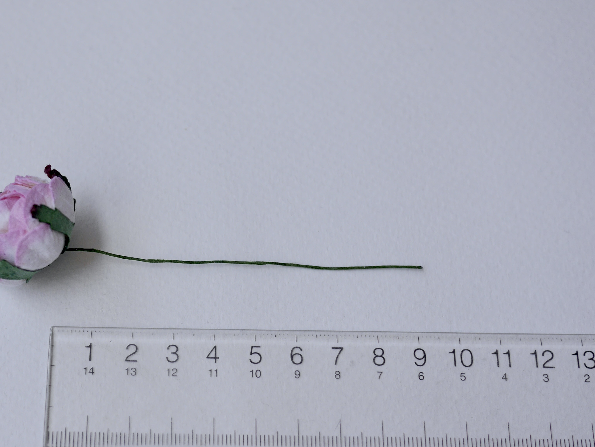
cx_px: 187
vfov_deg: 24.4
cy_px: 288
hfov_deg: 31.8
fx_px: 1032
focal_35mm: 60
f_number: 2.5
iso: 200
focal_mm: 20
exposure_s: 1/250
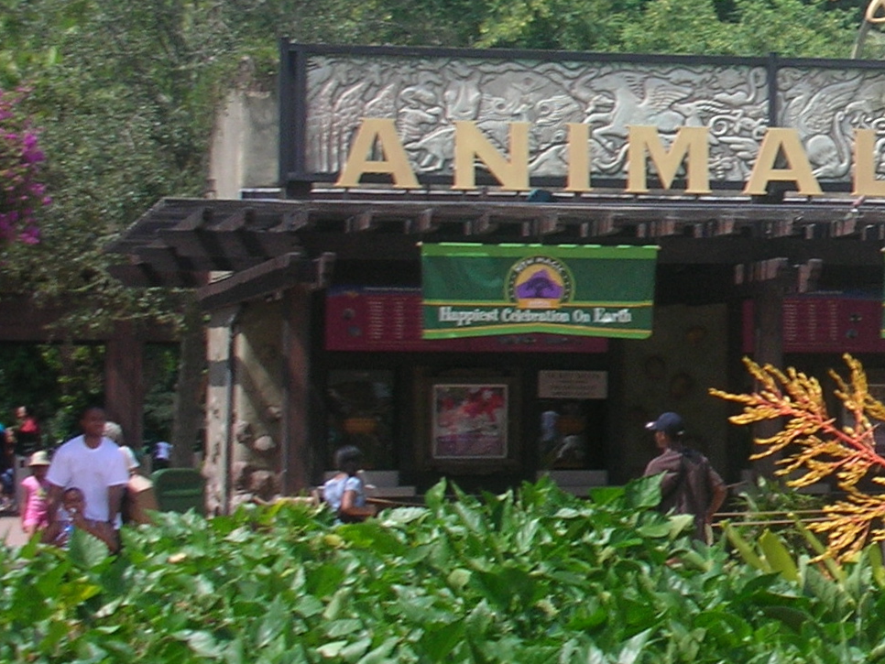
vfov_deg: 10.6
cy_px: 134
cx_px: 1147
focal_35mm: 140
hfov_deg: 13.6
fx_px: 3580
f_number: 10.5
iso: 50
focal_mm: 8.8
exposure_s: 1/50.6
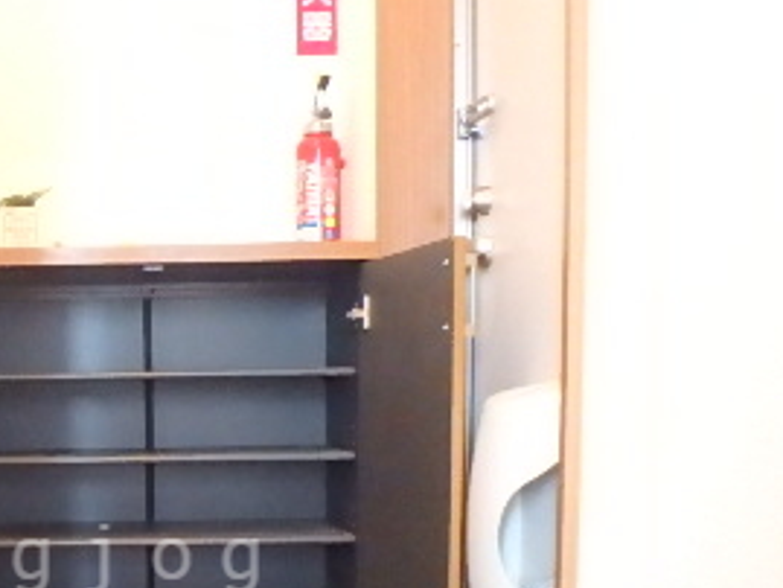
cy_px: 559
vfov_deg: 27.8
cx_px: 76
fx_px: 1131
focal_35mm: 50
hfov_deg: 35.8
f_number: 3.5
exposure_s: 1/25
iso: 1600
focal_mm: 3.7
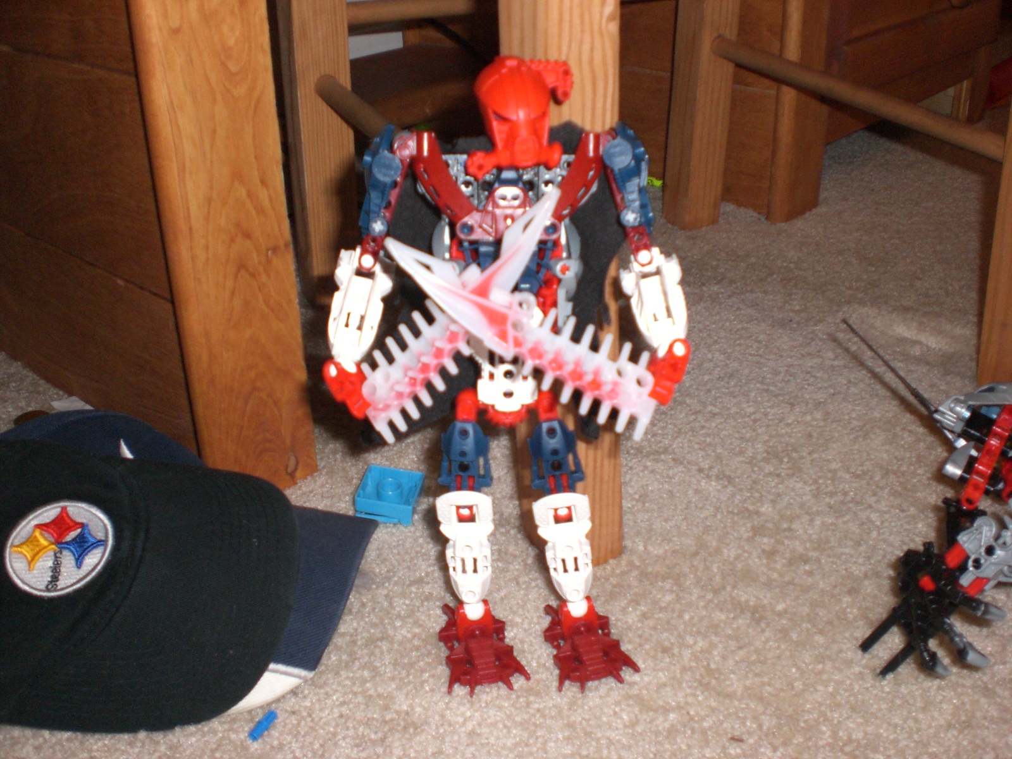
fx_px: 1111
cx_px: 506
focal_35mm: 38
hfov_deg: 49.0
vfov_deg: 37.7
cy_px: 380
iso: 200
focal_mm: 6.3
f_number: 3.1
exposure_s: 1/60
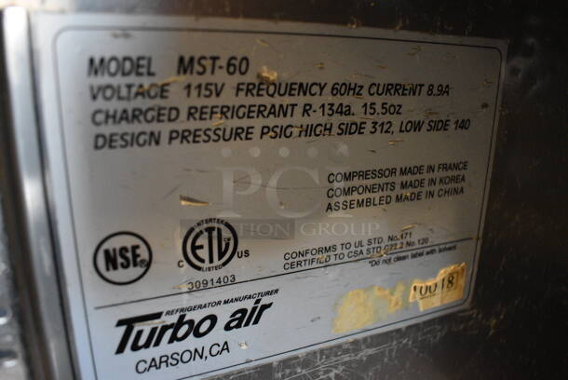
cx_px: 284
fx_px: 426
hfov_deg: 67.3
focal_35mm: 27
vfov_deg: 48.0
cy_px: 190
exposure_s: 1/40
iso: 3200
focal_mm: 18
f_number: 3.5
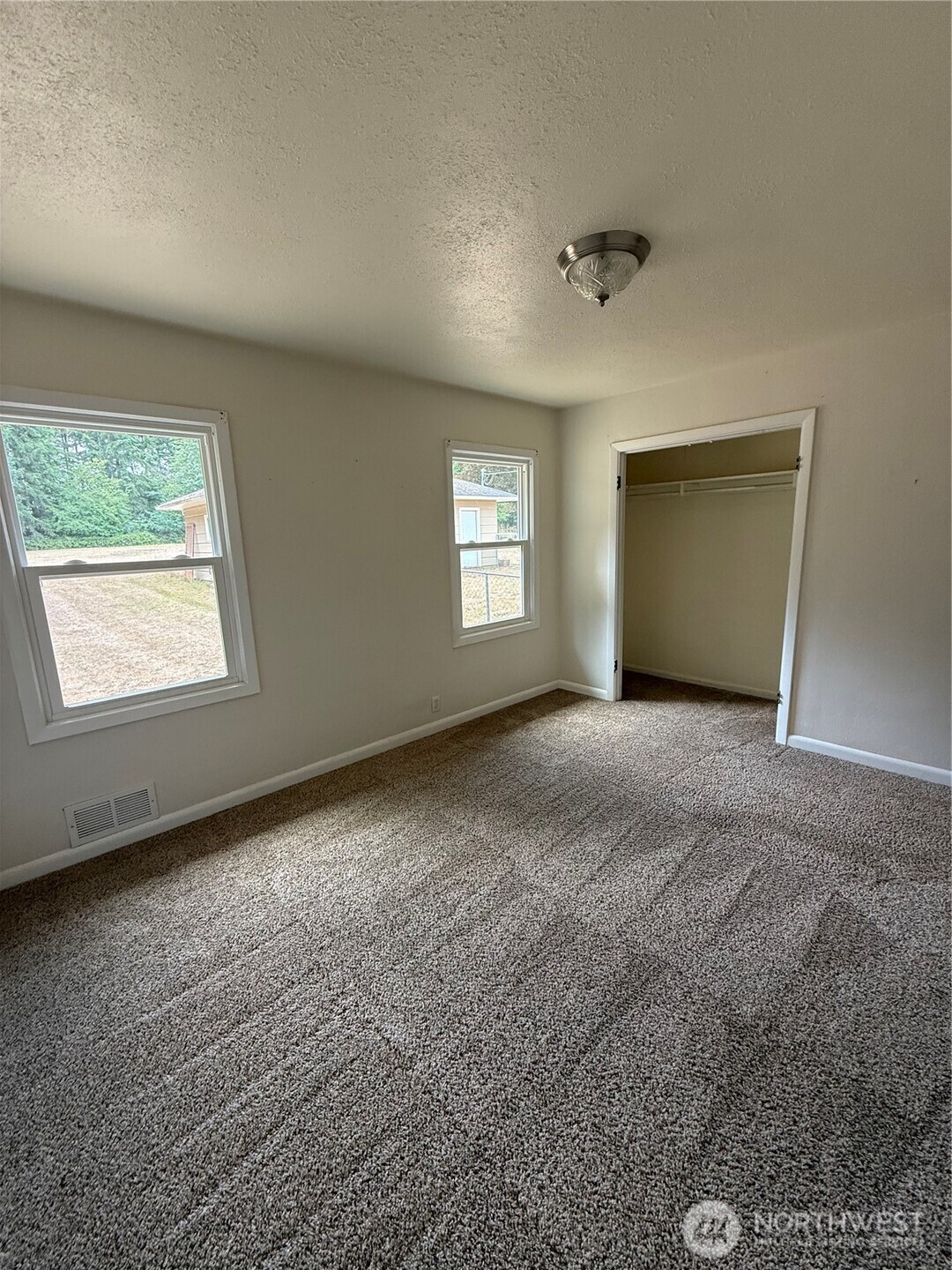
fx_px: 513
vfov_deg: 102.1
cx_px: 476
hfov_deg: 85.7
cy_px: 635
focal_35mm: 14
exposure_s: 1/99
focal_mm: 2.22
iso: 200
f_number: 2.2
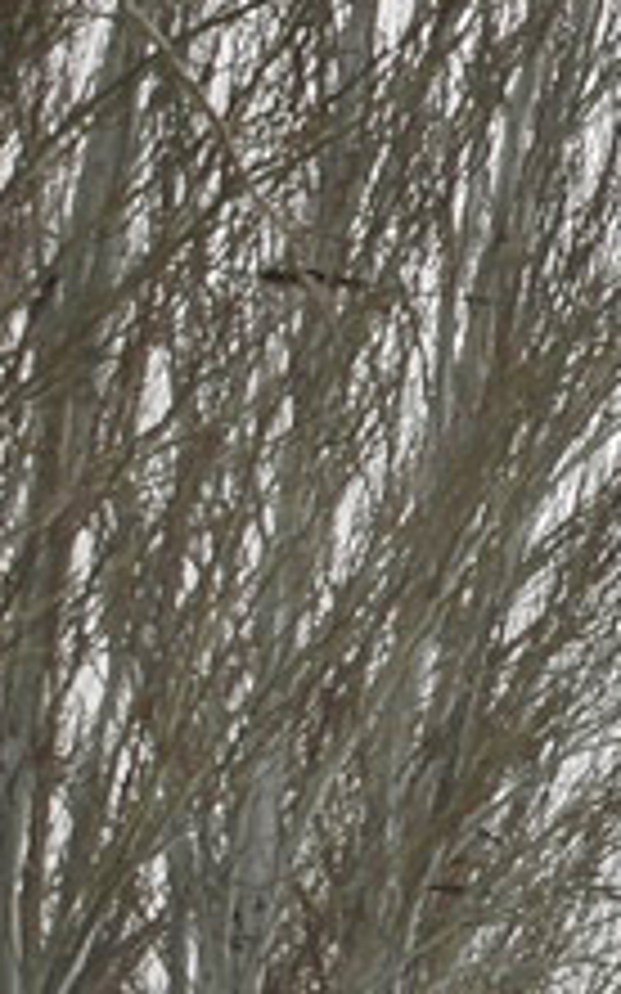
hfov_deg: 6.3
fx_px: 4390
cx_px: 2655
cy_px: 668
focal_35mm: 162
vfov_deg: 12.9
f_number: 7.1
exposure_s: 1/500
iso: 200
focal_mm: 18
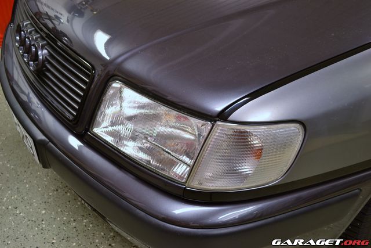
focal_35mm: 39
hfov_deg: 49.5
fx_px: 402
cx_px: 186
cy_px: 124
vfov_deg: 34.2
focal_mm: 26
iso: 100
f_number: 4.2
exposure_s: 1/4
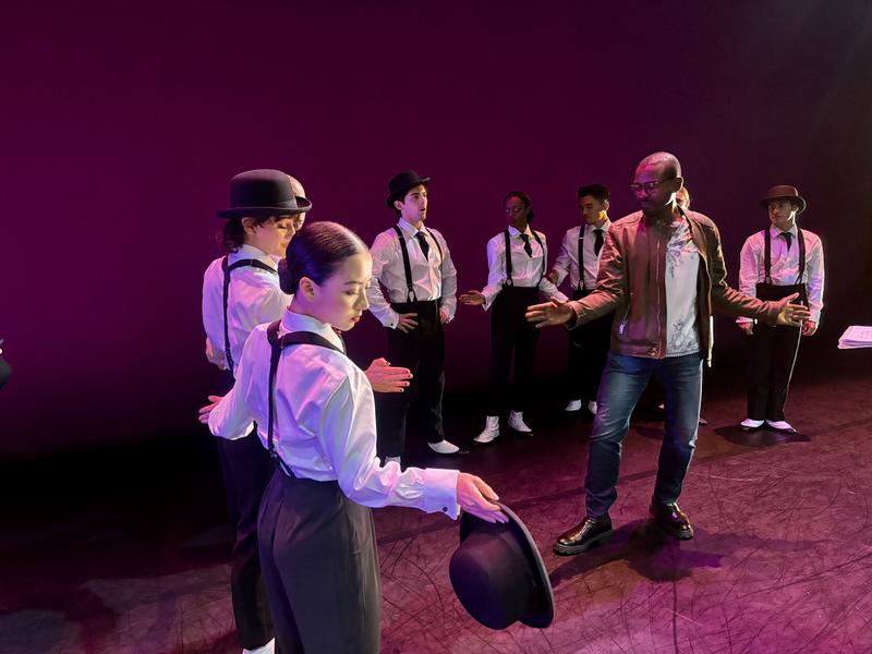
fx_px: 655
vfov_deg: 53.1
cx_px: 436
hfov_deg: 67.3
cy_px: 327
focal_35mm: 26
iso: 500
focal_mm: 5.96
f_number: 1.6
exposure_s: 1/60
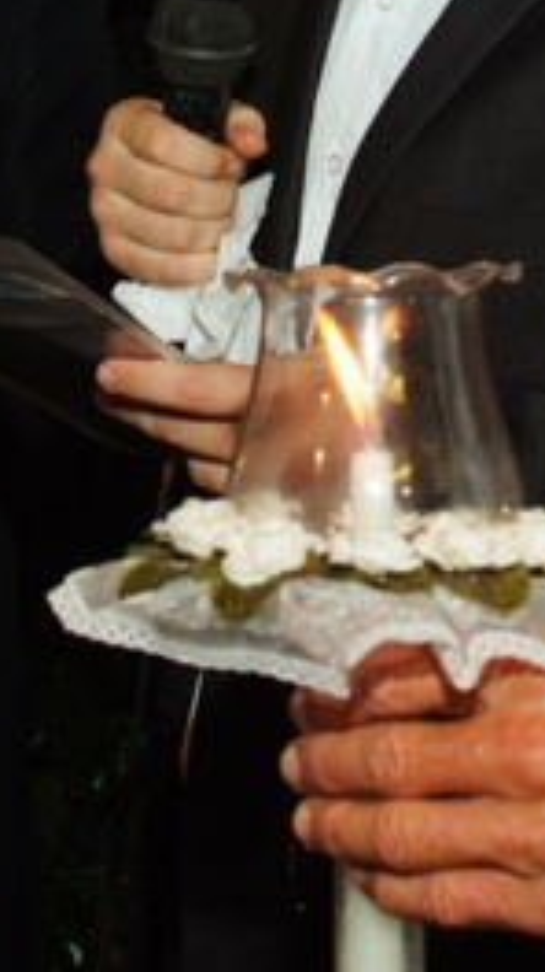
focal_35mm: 124
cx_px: 188
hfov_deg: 9.7
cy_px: 52
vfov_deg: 17.0
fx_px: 3194
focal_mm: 26
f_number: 5
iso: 500
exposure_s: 1/100
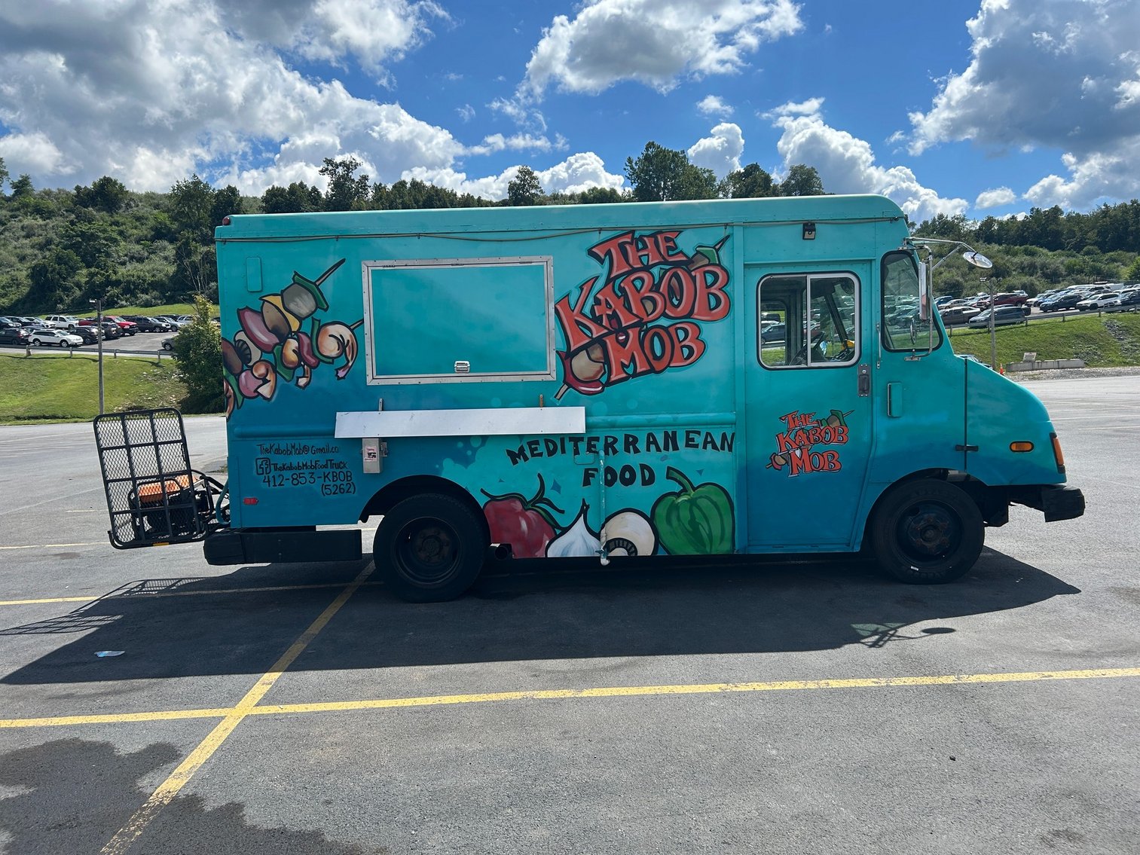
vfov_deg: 53.1
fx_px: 856
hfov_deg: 67.3
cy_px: 428
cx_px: 570
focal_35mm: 26
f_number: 1.5
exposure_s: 1/3831
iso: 50
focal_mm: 5.7
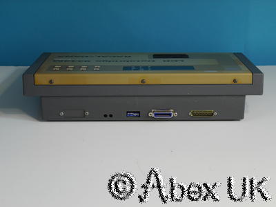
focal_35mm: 80
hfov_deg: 24.4
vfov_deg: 18.4
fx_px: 638
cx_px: 138
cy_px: 104
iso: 400
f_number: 13
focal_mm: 40
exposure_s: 1/3.2
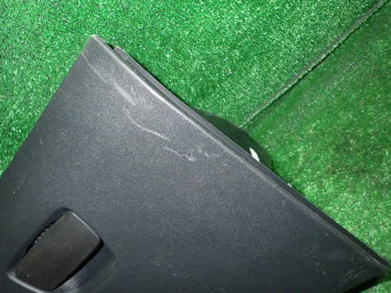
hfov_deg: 63.3
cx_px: 177
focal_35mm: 28
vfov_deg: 49.7
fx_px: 316
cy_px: 146
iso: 800
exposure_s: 1/30
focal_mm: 4.5
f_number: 5.6
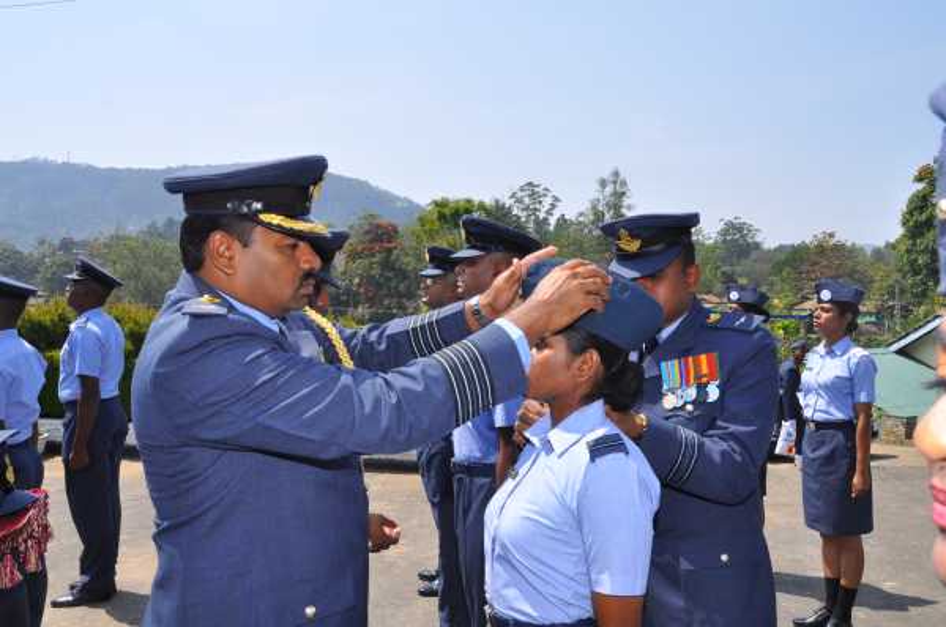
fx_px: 826
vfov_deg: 41.6
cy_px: 314
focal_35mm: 32
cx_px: 473
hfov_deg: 59.6
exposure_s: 1/160
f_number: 13
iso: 200
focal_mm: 21
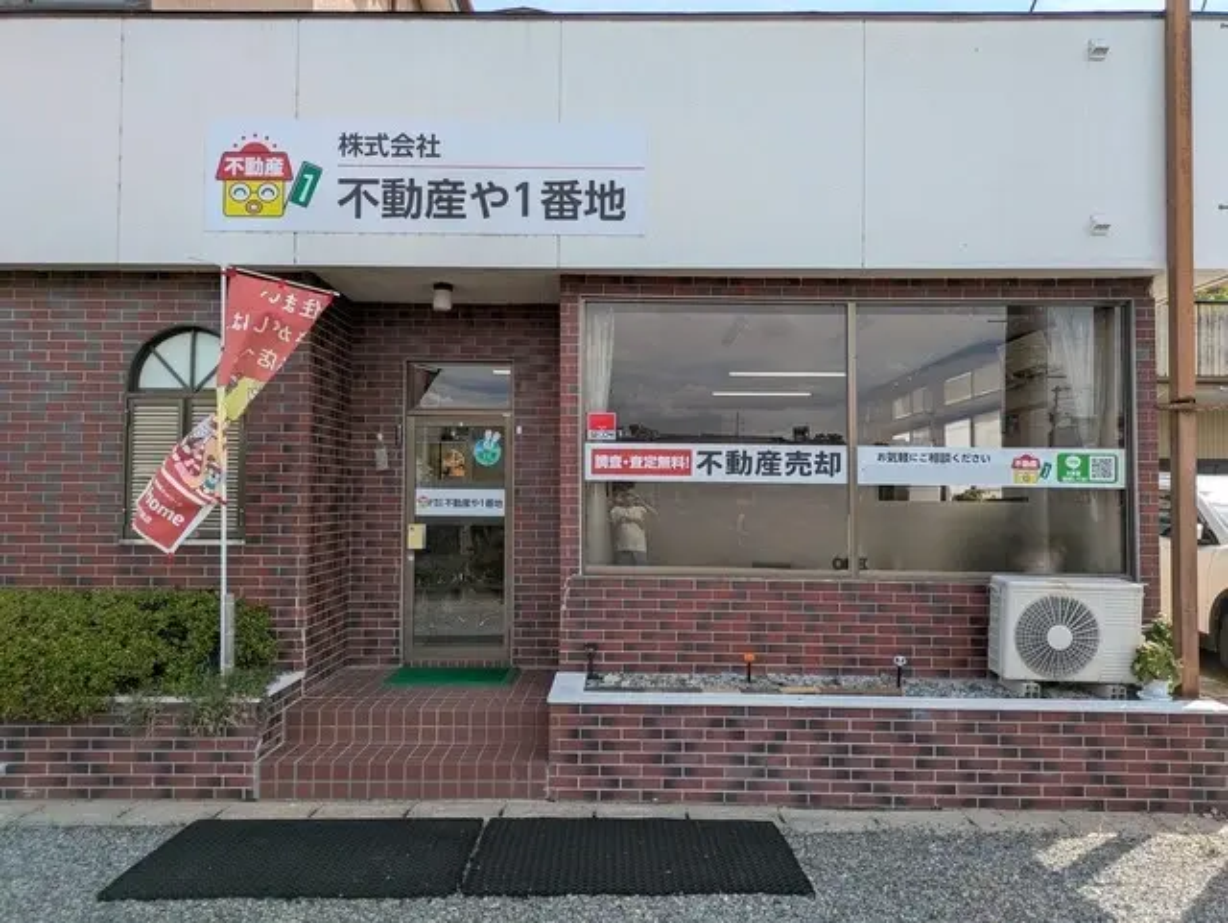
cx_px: 614
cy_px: 462
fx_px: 888
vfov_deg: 54.9
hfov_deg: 69.4
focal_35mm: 25
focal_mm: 5.43
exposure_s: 1/1546
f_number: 1.89
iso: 54
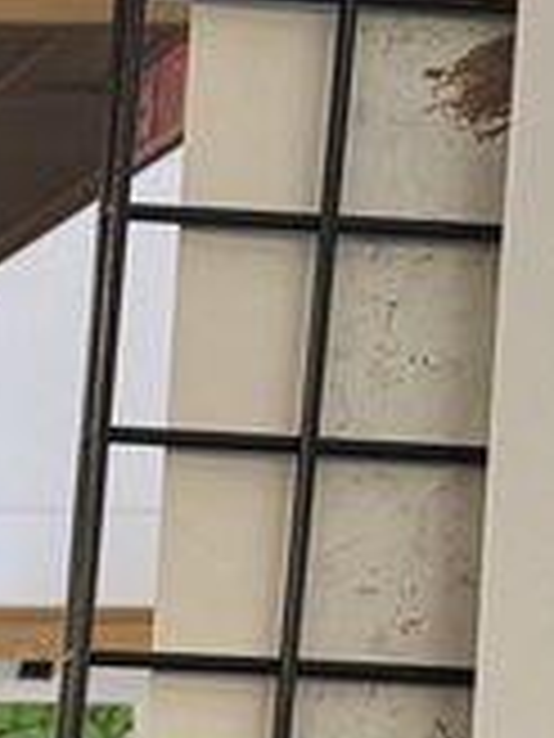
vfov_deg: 11.6
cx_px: -1045
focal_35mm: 150
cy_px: 1534
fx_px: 3201
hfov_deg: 8.5
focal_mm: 6.86
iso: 320
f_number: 1.78
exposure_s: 1/60
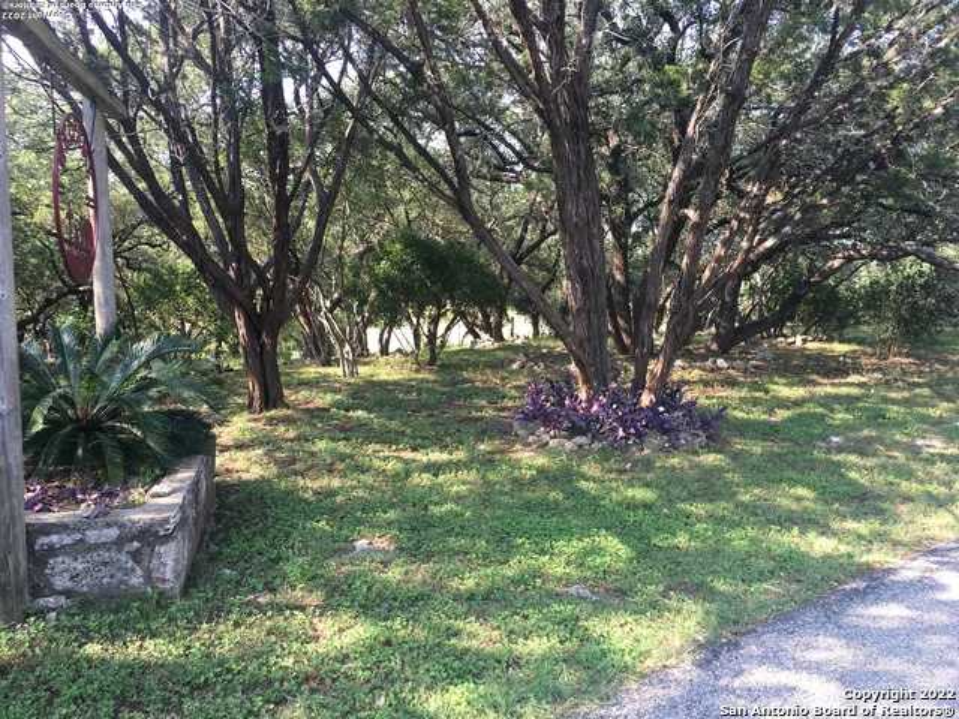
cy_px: 360
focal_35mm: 29
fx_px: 803
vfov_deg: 48.2
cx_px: 480
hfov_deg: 61.7
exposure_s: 1/120
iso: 25
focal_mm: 4.15
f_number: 2.2
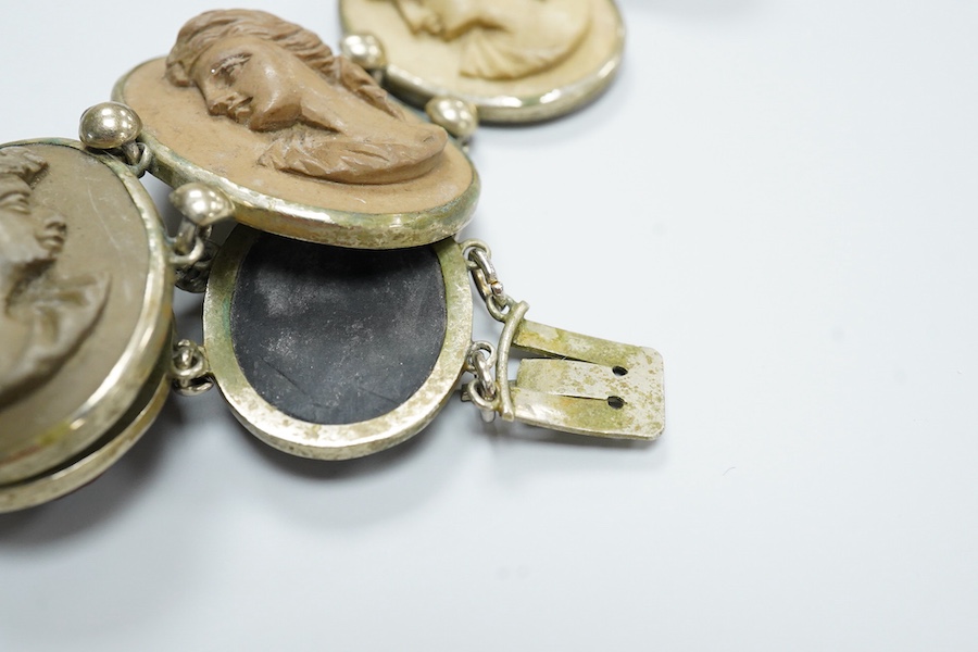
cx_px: 489
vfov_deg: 29.9
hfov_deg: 43.6
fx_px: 1222
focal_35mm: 45
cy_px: 326
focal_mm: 30
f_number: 14
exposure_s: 1/80
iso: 2500
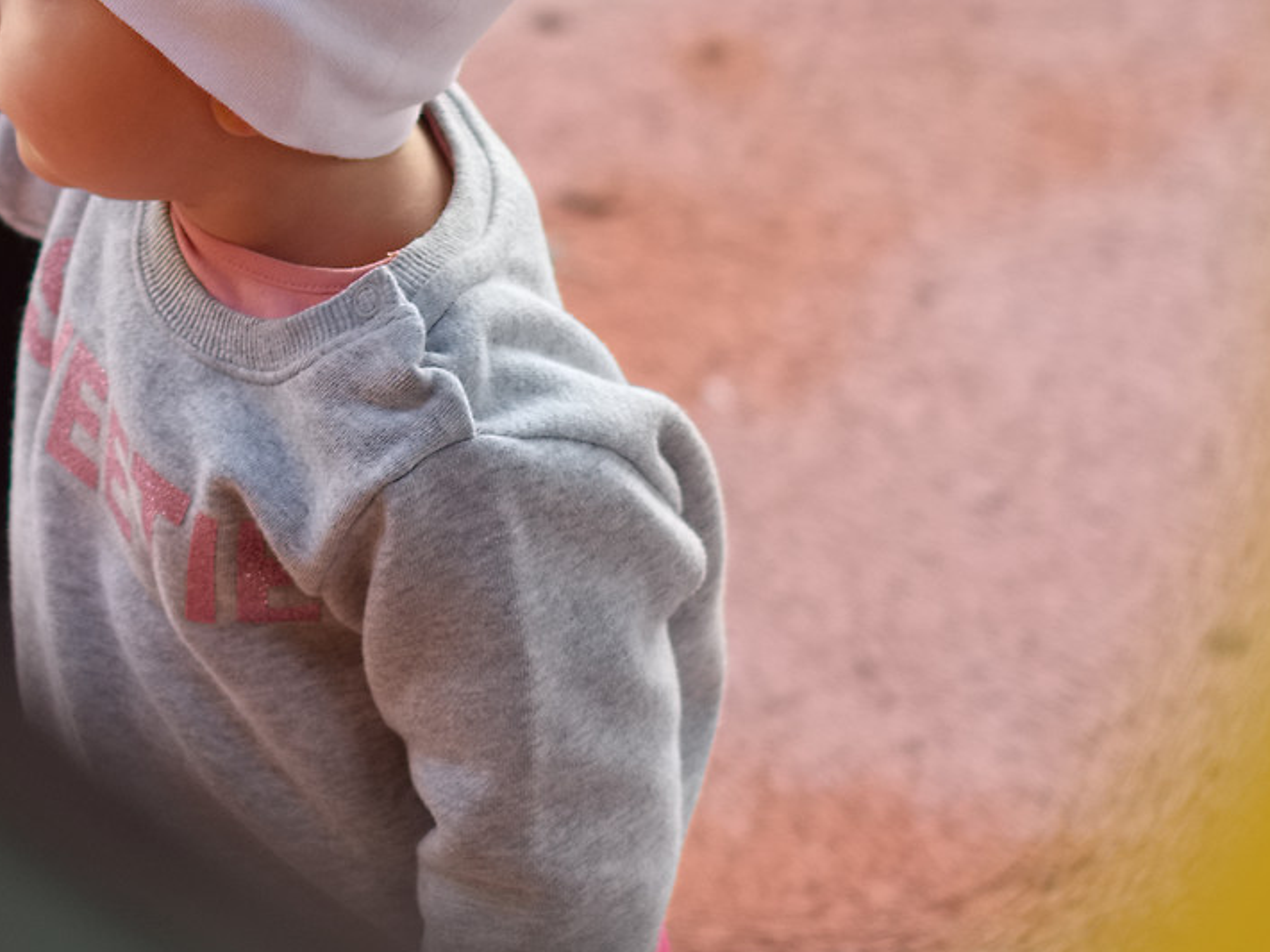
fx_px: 6309
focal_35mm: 172
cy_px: 0
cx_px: 116
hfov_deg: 11.4
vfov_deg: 8.6
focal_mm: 35
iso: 200
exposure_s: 1/200
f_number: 2
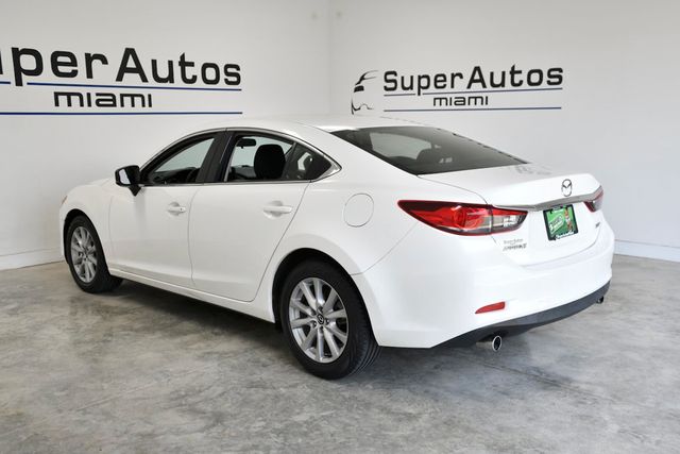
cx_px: 340
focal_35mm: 36
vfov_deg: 36.9
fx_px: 680
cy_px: 227
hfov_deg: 53.1
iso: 800
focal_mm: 36
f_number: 4.5
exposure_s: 1/800
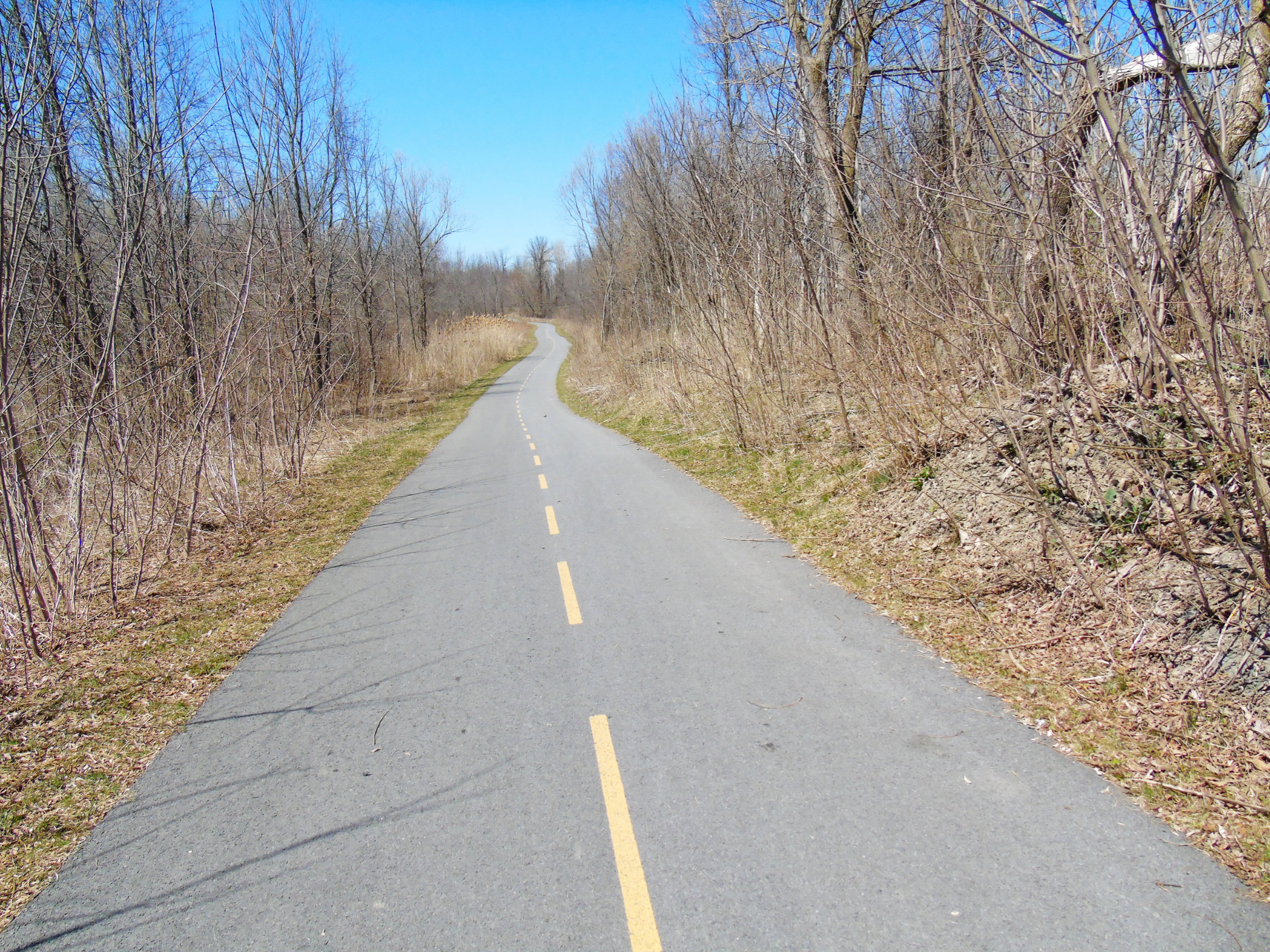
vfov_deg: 54.9
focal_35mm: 25
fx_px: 917
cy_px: 476
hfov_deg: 69.4
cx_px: 635
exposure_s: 1/2000
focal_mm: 4.4
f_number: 3.4
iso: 200
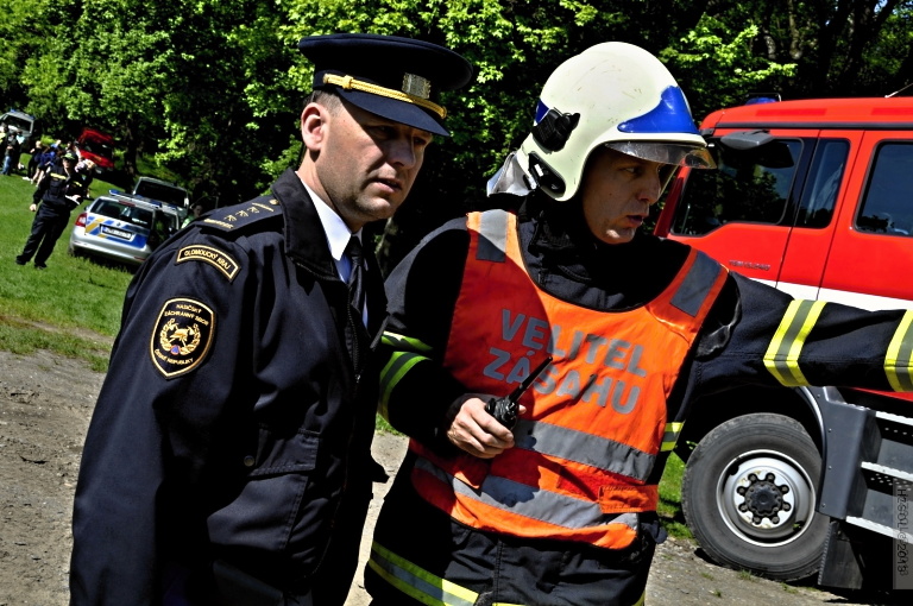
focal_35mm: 48
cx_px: 456
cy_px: 303
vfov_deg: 28.0
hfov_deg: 41.2
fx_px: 1216
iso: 200
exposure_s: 1/200
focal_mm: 32
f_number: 14
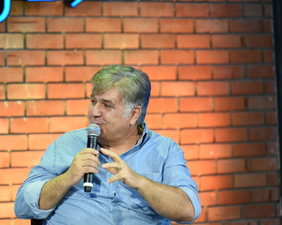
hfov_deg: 10.0
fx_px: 1619
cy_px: 111
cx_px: 116
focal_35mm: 194
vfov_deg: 8.0
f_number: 4.5
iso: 5000
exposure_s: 1/500
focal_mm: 170
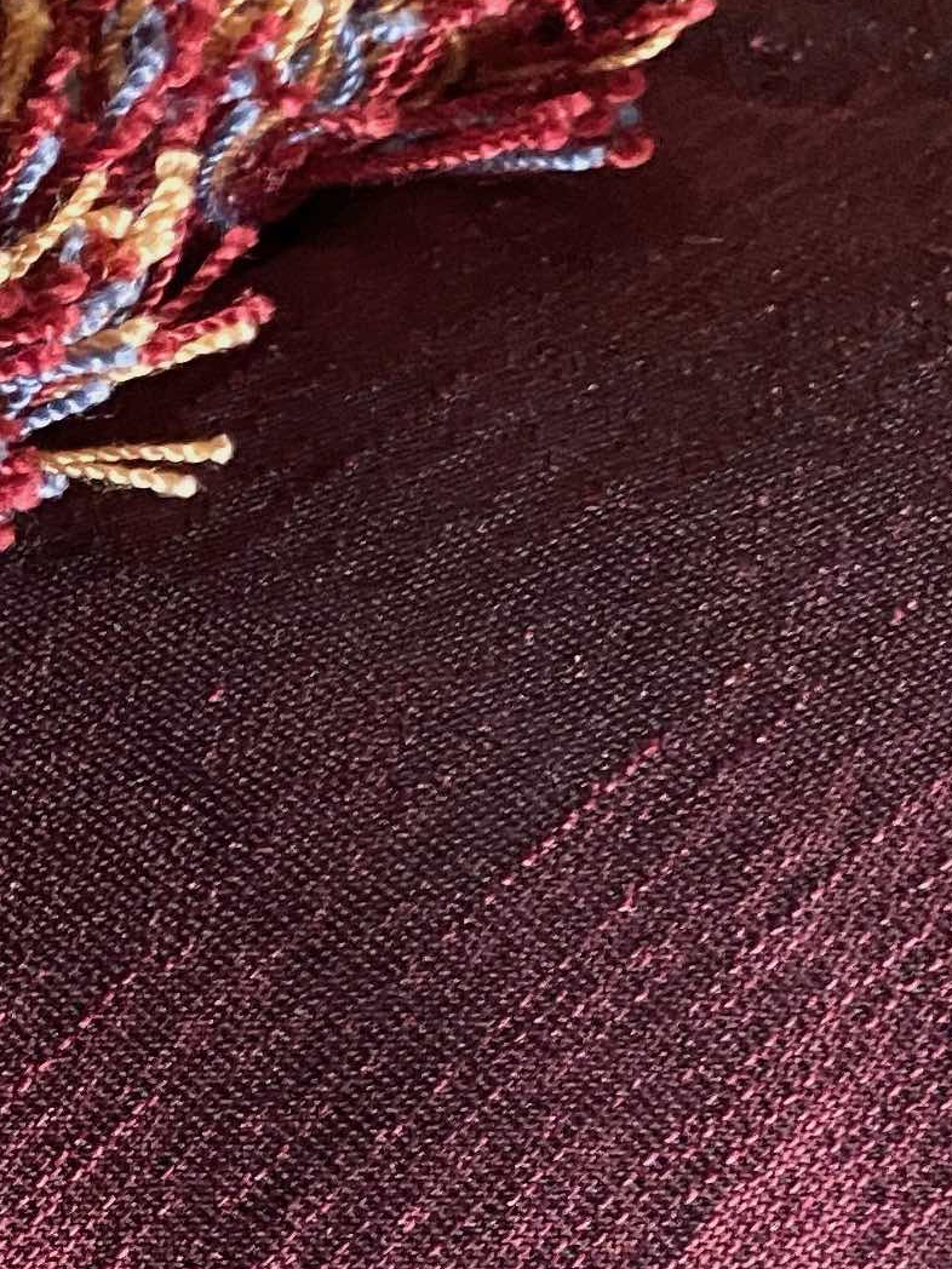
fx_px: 3667
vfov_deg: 19.2
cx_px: -814
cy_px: 1204
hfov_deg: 13.2
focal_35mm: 100
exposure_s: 1/60
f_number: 1.8
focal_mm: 4.25
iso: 400
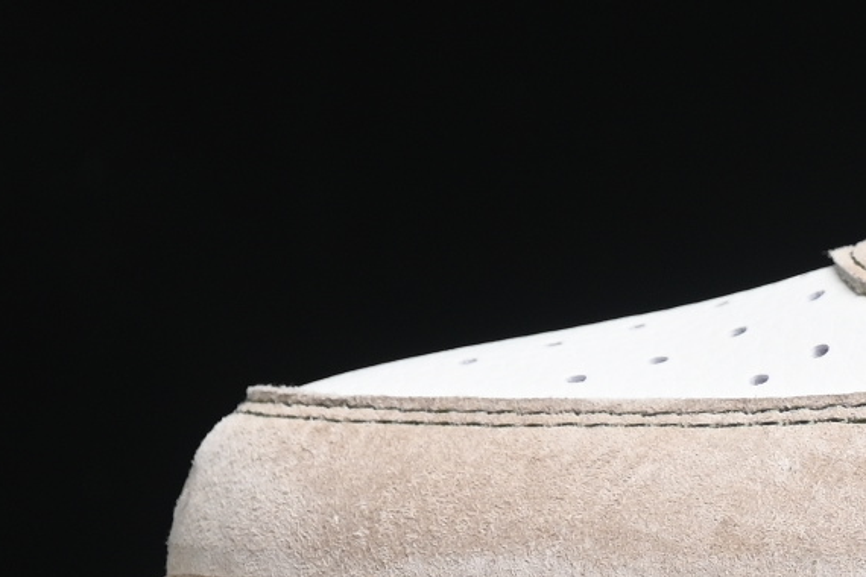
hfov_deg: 5.5
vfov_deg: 3.8
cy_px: 49
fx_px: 8804
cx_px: 1609
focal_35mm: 366
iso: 160
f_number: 6.3
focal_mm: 50
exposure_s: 1/60
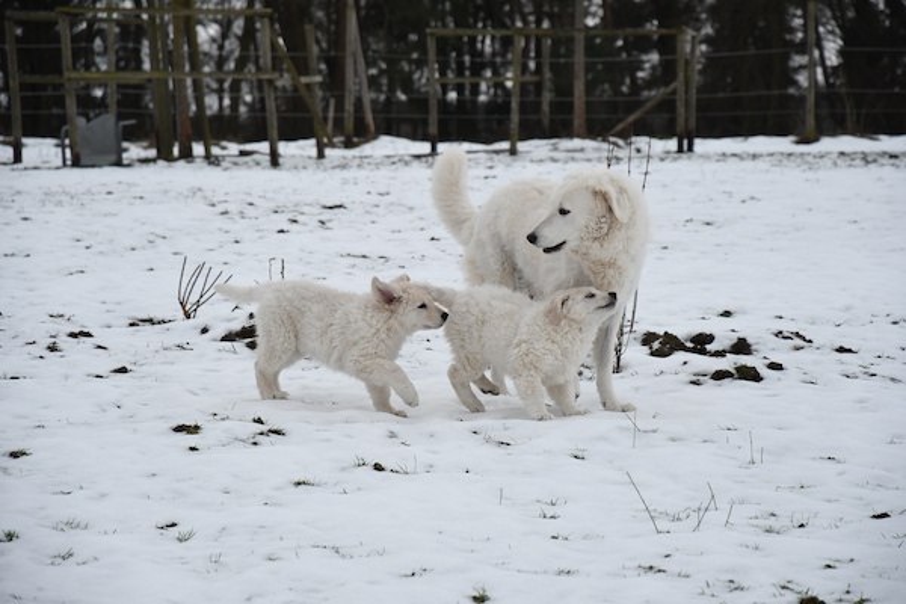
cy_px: 302
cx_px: 453
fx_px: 3020
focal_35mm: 120
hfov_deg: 17.1
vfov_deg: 11.4
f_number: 4.5
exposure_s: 1/640
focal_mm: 80
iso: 1250
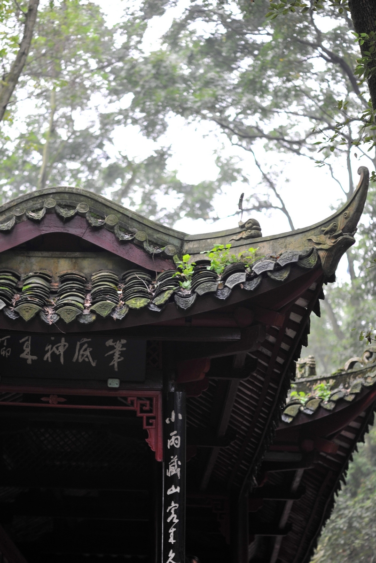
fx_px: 1645
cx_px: 188
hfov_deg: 13.0
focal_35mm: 105
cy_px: 282
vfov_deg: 19.5
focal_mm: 105
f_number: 2.8
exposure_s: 1/20
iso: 800
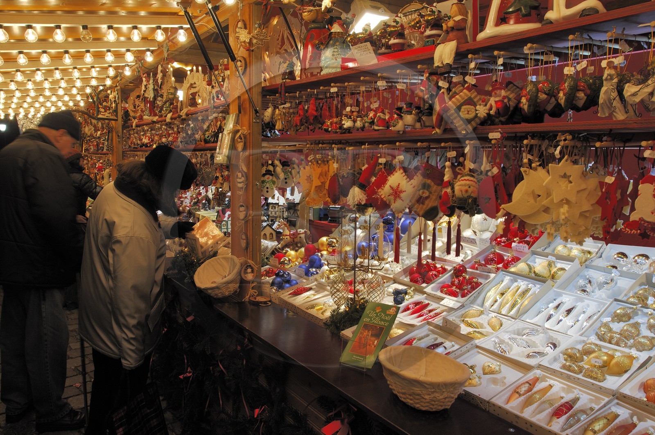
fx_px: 518
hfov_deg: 64.6
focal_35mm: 28
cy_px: 218
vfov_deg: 45.5
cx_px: 328
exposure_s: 1/6
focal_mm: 19
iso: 100
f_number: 8
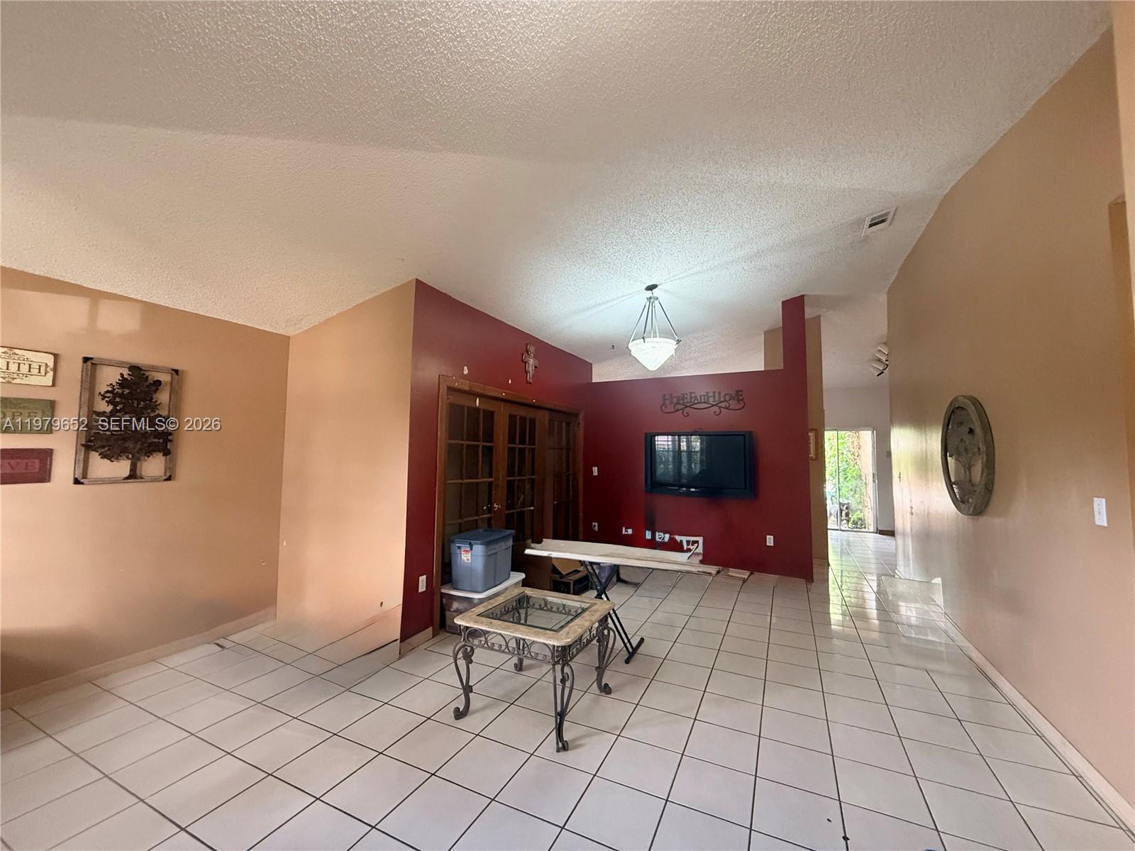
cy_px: 426
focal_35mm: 14
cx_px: 568
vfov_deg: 85.7
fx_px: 459
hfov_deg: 102.1
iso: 500
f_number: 2.2
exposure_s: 1/60
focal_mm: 2.22
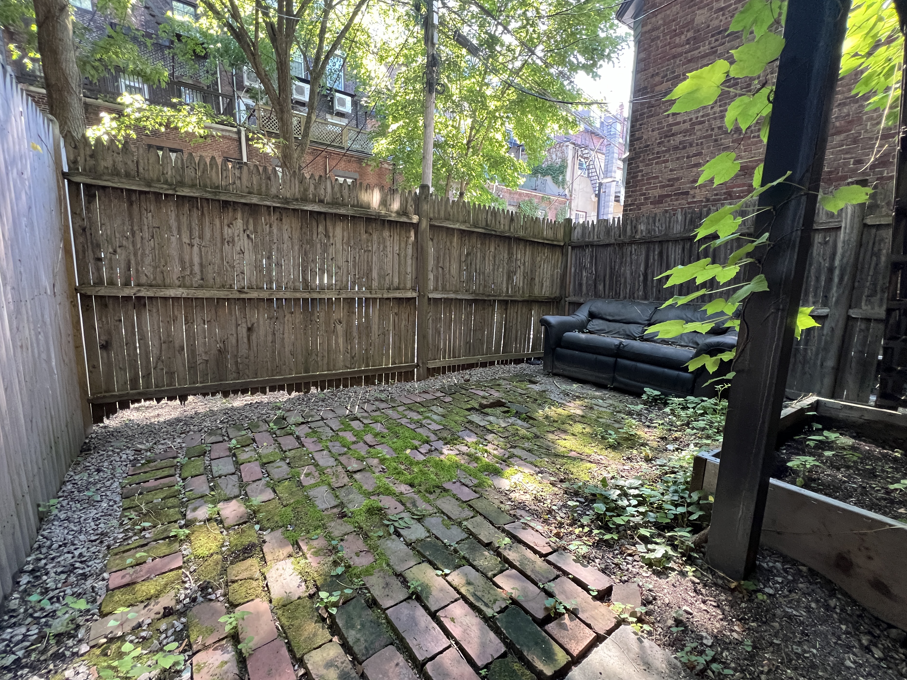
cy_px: 346
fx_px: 367
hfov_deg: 102.0
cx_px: 444
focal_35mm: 14
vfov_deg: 85.7
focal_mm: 1.57
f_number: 1.8
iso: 250
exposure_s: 1/89
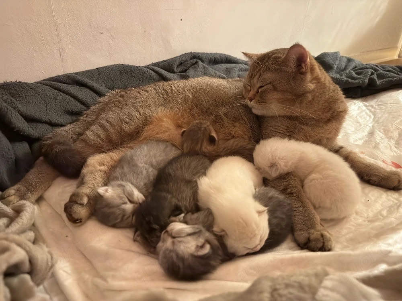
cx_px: 201
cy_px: 150
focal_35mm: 24
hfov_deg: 71.6
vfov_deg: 56.8
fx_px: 279
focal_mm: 6.76
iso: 1600
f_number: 1.78
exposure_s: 1/15
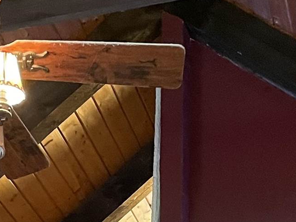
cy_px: 469
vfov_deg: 10.8
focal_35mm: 123
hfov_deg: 15.9
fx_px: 1052
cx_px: 68
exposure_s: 1/40
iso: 640
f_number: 1.6
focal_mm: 4.2
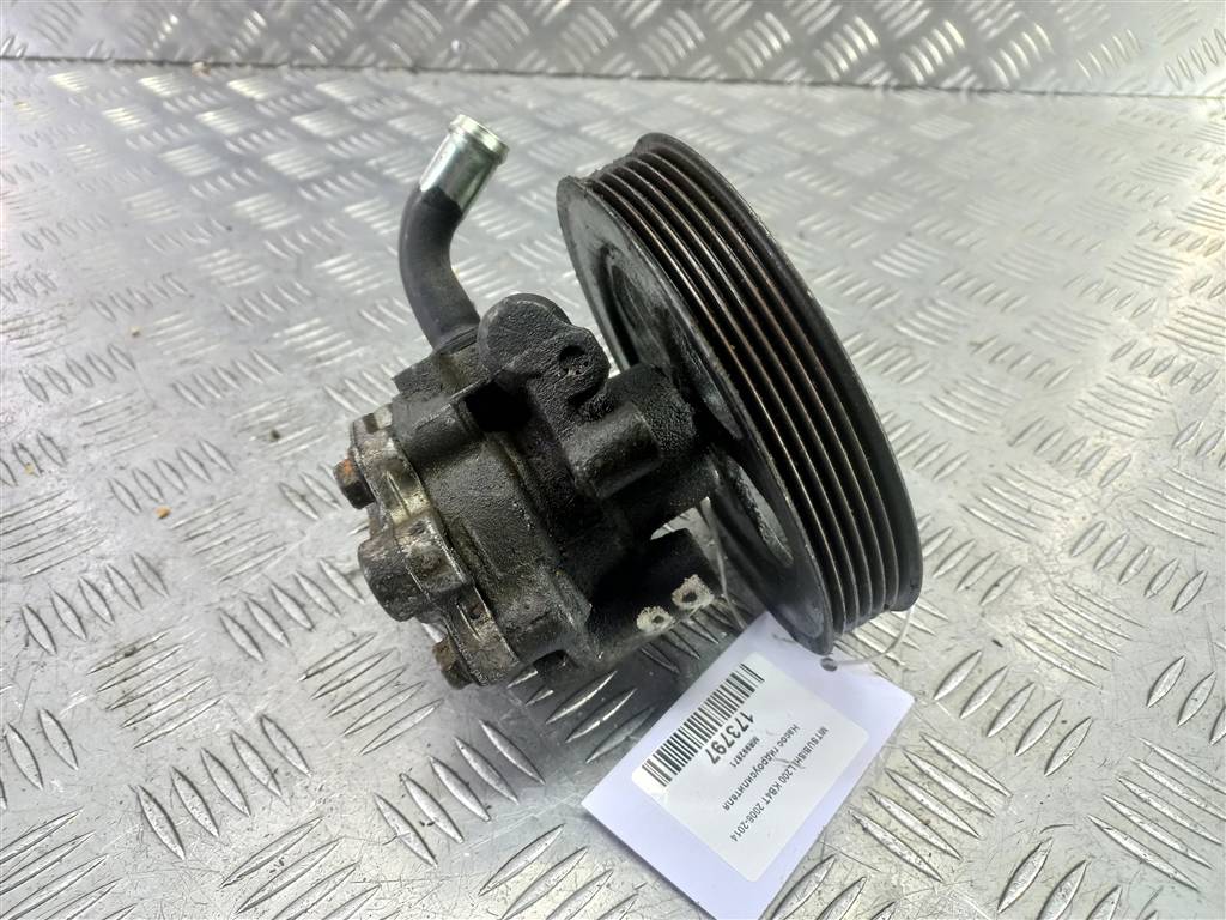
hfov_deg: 69.4
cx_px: 613
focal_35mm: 25
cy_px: 460
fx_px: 885
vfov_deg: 54.9
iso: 125
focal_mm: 4.6
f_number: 1.8
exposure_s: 1/50
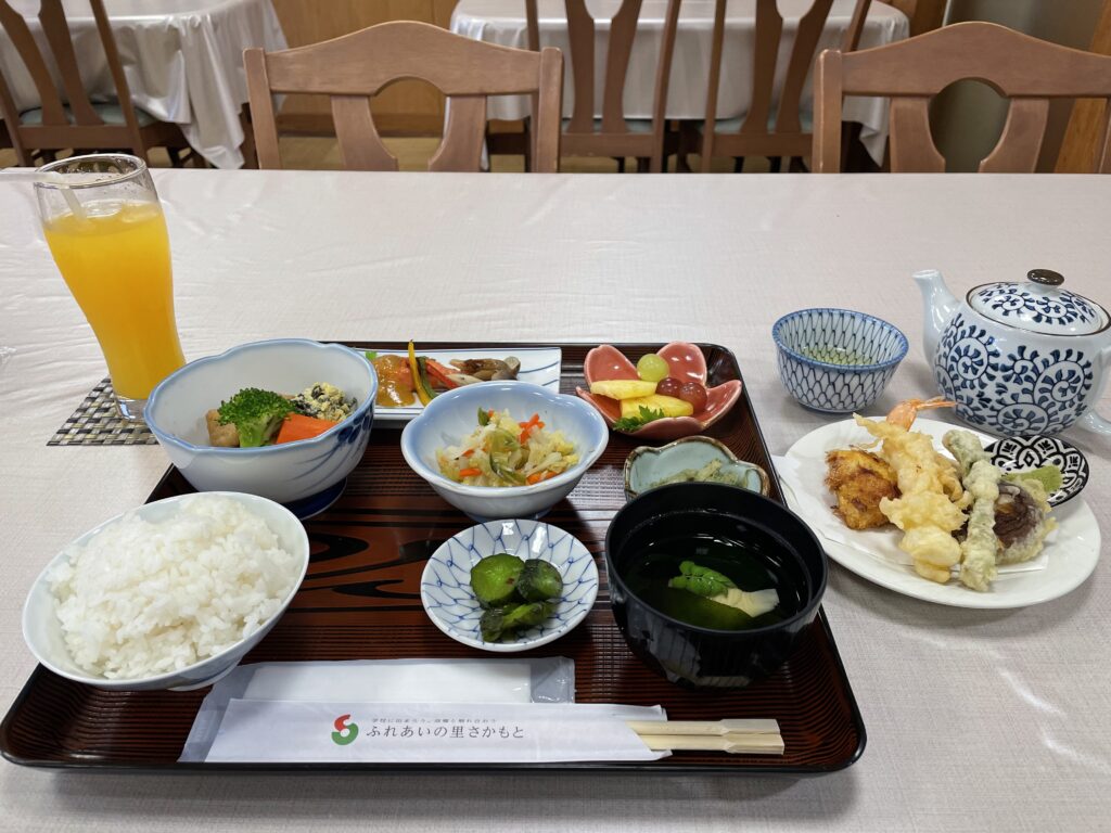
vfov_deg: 53.1
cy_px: 416
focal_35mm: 26
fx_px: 834
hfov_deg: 67.3
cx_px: 556
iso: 80
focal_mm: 4.2
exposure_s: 1/60
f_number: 1.6
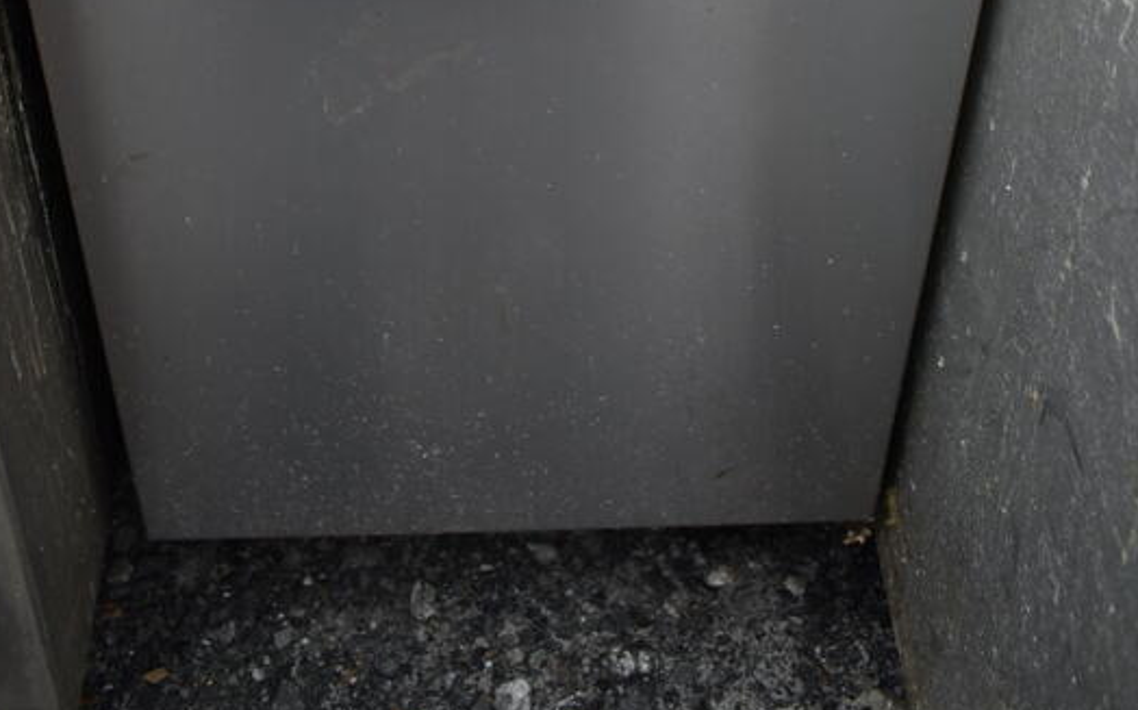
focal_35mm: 48
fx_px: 1488
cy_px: -216
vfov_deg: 23.6
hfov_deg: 41.8
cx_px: 532
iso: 100
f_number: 4
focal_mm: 18
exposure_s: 1/60
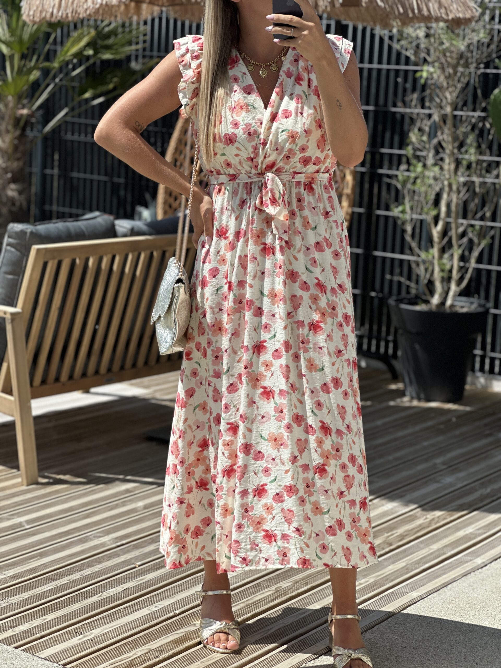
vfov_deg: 25.3
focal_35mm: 77
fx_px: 1486
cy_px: 334
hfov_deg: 19.1
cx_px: 250
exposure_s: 1/727
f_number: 2.8
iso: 32
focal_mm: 9
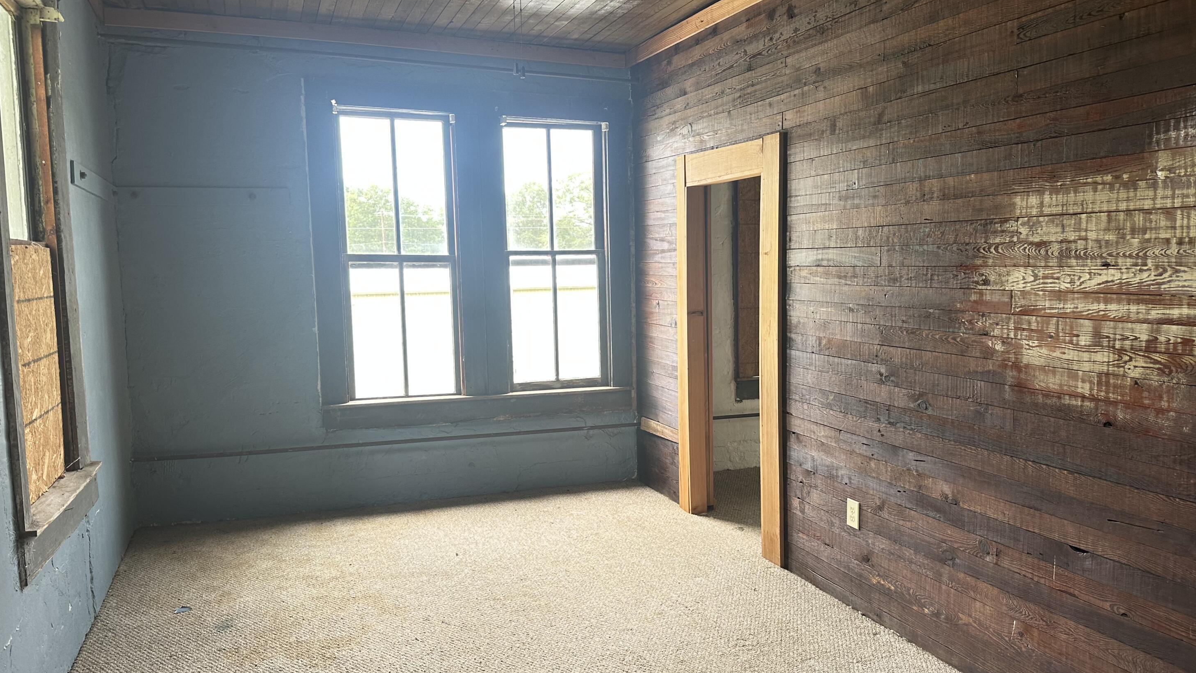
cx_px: 590
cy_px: 352
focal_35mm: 27
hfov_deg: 69.9
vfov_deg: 42.9
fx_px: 856
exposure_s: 1/121
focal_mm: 6.86
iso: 100
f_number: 1.78
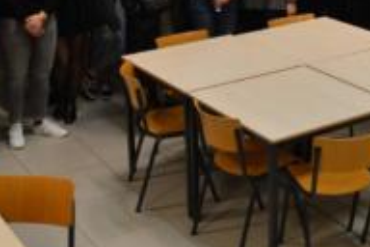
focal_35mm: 86
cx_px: 310
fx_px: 884
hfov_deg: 23.2
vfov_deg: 15.3
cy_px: -59
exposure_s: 1/60
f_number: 3.5
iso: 640
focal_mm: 22
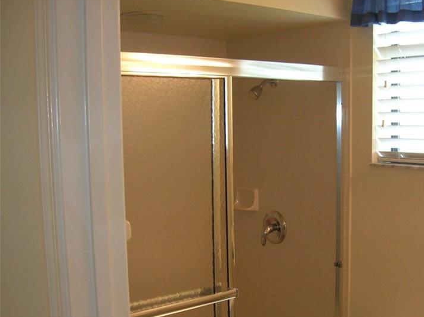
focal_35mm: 49
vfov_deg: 29.5
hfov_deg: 38.2
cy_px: 200
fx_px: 599
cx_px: 305
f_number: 2.9
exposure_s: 1/32
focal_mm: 5.7
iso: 101
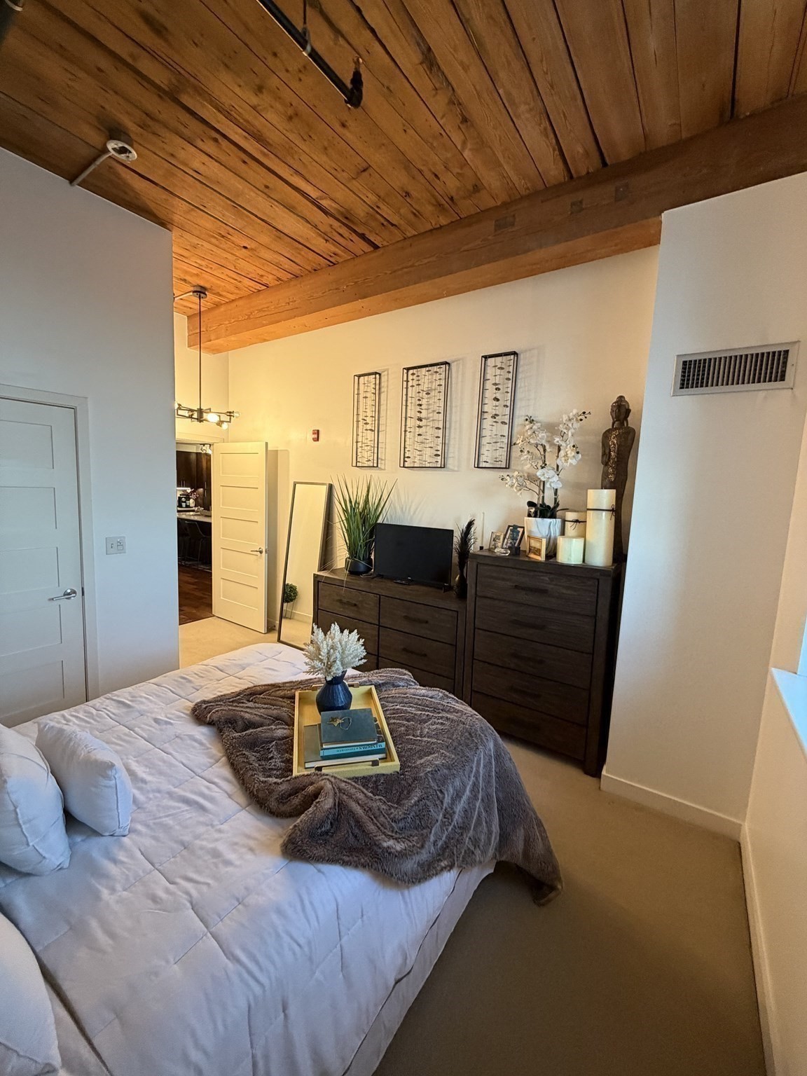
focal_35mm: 14
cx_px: 404
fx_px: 435
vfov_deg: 102.1
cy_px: 538
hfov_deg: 85.7
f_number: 2.2
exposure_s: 1/60
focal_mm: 2.22
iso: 400
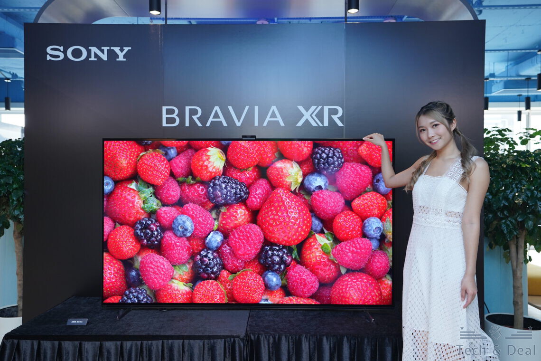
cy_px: 180
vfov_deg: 43.6
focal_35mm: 30
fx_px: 451
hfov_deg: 61.9
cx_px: 270
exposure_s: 1/100
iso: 640
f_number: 4
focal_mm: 30
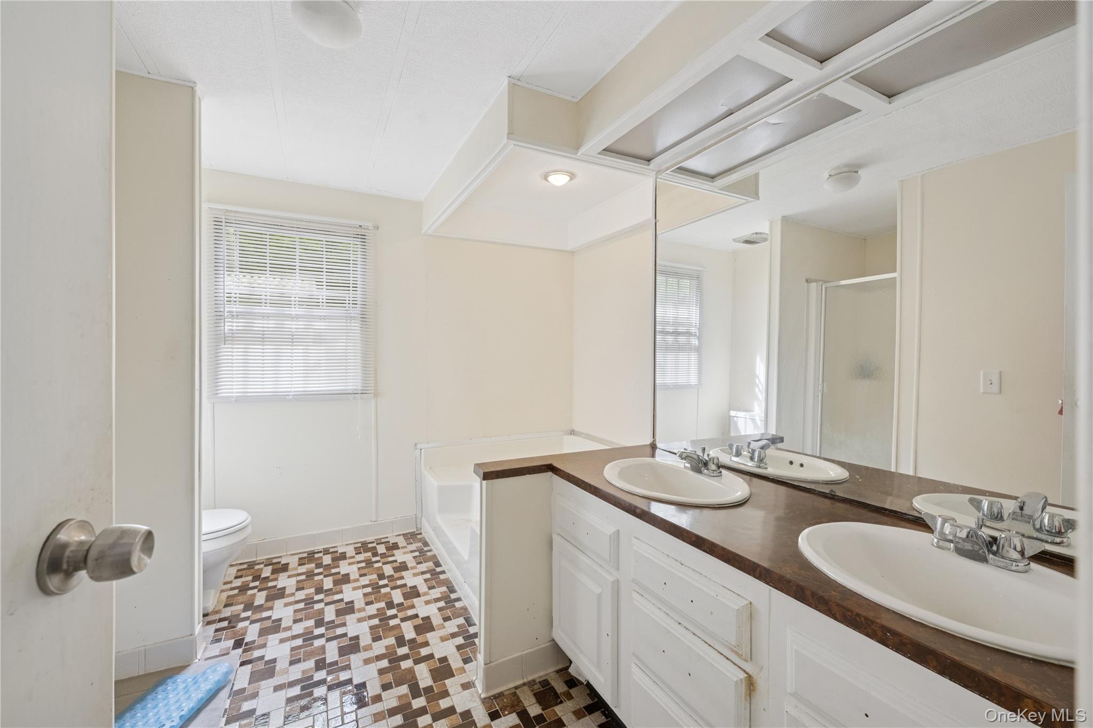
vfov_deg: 81.2
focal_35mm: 14
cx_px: 546
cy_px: 364
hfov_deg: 104.3
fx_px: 425
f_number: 8
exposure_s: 1/60
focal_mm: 14
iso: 640
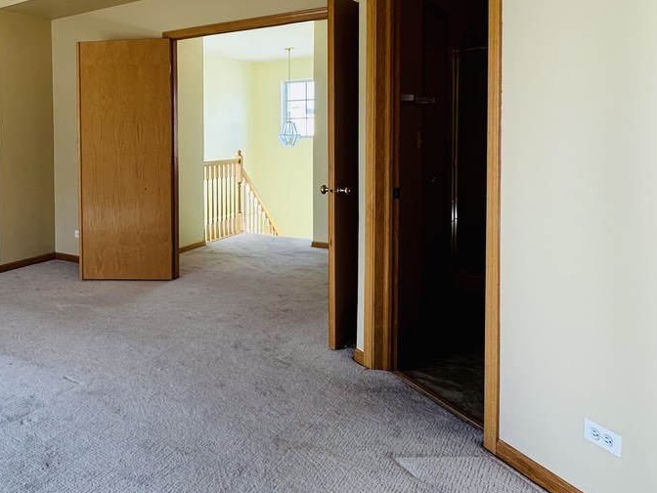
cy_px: 152
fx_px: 569
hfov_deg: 49.8
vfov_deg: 45.8
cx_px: 12
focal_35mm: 30
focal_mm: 2.22
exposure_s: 1/99
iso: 50
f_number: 2.2
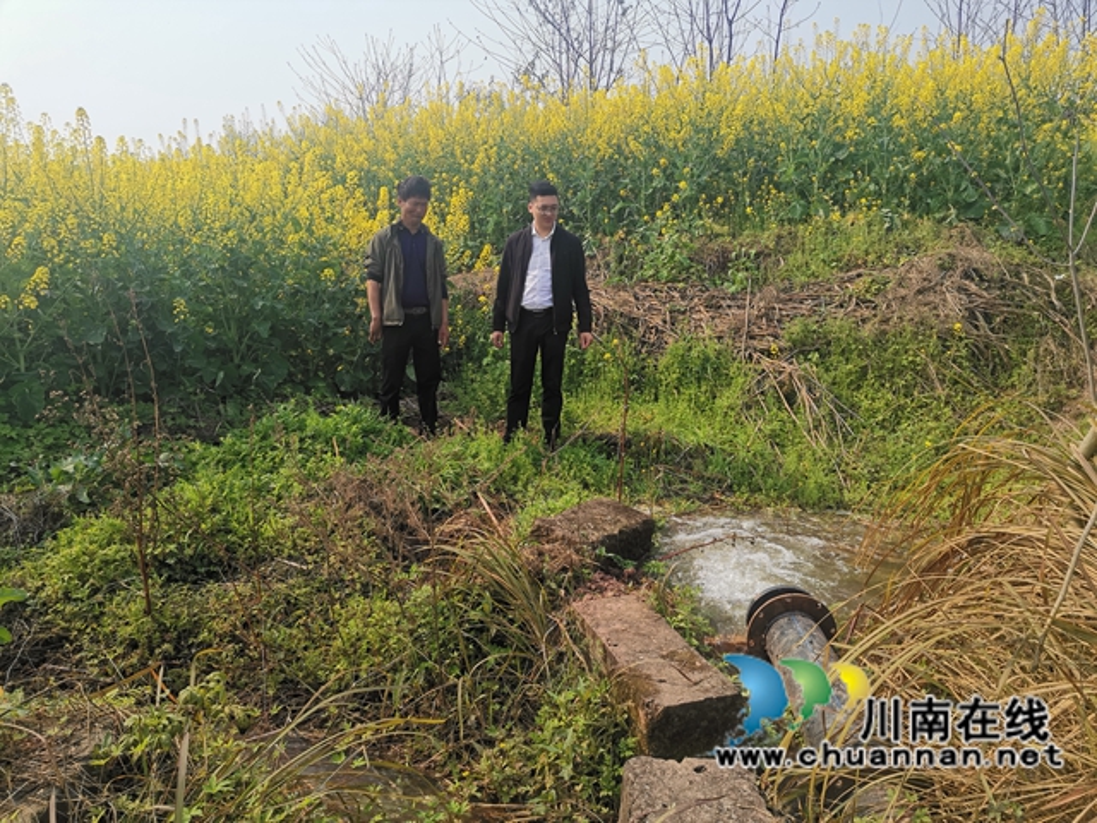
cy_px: 412
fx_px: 824
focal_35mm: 26
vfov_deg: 53.1
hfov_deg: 67.3
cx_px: 548
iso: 50
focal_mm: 4.75
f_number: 1.8
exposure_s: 1/1420
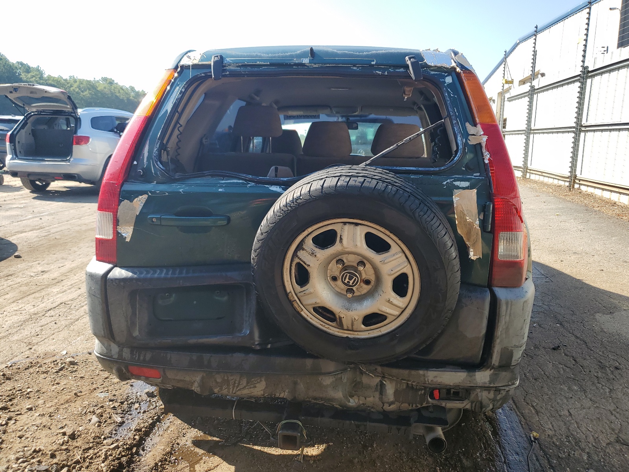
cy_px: 236
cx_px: 314
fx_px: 472
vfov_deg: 53.1
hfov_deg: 67.3
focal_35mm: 26
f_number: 1.5
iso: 50
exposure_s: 1/1111
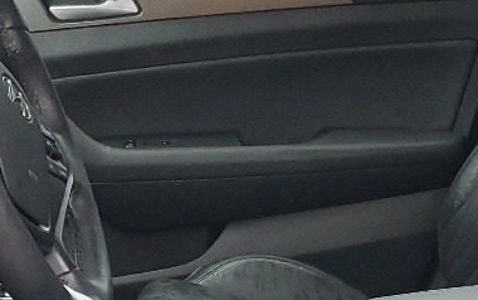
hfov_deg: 17.8
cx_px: 106
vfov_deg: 11.1
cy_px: 359
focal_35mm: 116
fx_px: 1512
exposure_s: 1/60.2
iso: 133
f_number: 1.5
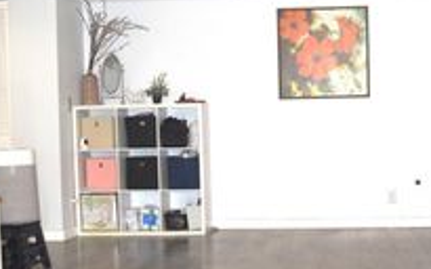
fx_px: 787
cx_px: 299
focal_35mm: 67
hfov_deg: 30.3
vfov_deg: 19.3
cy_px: 184
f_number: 3.5
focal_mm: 18
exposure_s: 1/60
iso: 1250
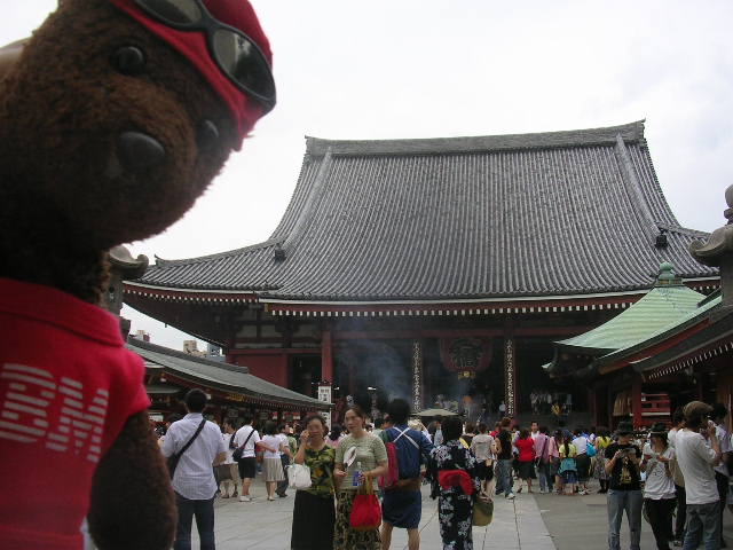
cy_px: 275
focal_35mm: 38
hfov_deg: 49.0
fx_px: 805
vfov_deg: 37.7
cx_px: 366
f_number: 5.6
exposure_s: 1/200
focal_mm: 5.8
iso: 50
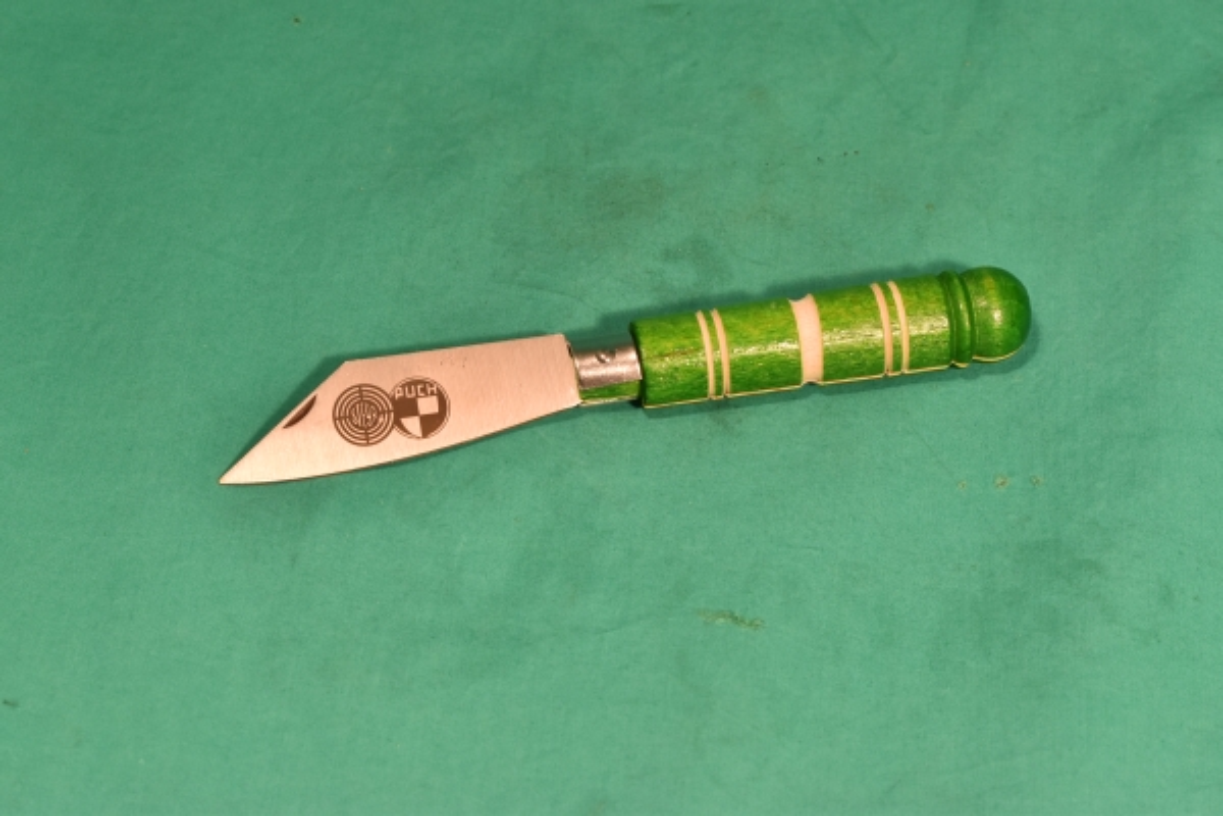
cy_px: 408
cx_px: 612
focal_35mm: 82
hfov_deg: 24.6
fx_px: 2802
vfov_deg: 16.6
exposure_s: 1/100
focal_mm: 55
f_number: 14
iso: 1250
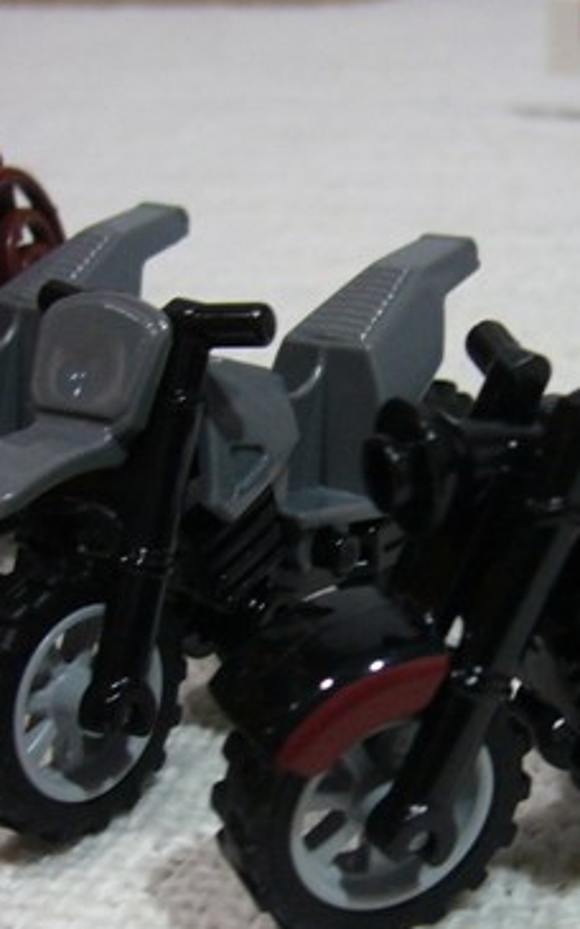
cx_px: 410
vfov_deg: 31.4
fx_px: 1645
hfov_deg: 19.9
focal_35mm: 65
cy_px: 555
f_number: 2.8
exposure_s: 1/8
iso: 200
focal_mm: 5.8
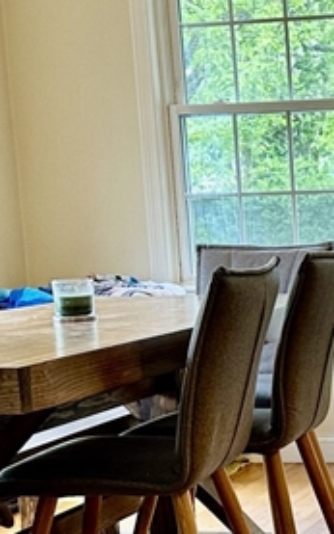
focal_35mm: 94
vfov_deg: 22.0
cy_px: 362
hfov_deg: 13.2
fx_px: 1370
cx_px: 485
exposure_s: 1/120
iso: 125
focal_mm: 6.86
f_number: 1.78
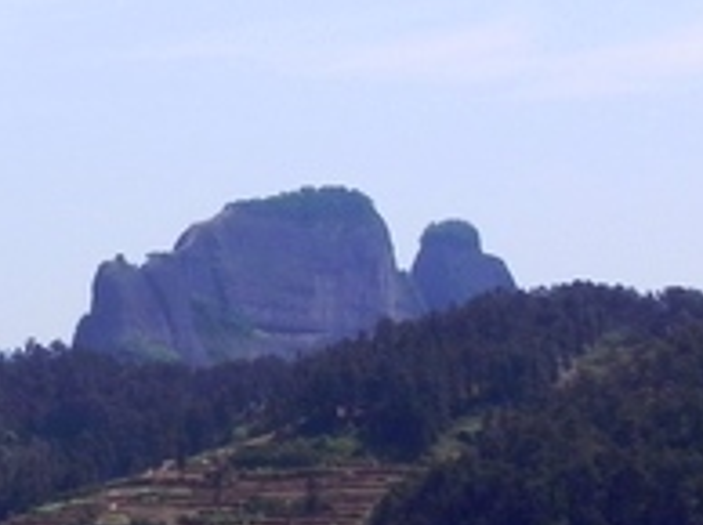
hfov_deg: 10.4
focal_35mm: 188
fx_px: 3813
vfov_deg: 7.8
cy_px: -165
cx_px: -130
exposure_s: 1/502
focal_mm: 9.2
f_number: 7.1
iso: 160
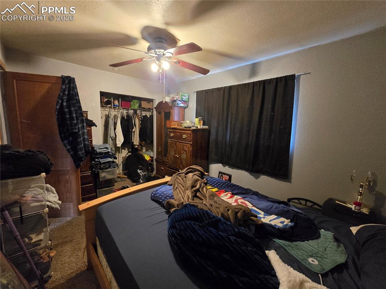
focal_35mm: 13
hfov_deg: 106.2
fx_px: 145
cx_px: 193
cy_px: 144
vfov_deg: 89.9
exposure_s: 1/60
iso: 1600
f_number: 2.2
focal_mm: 2.2
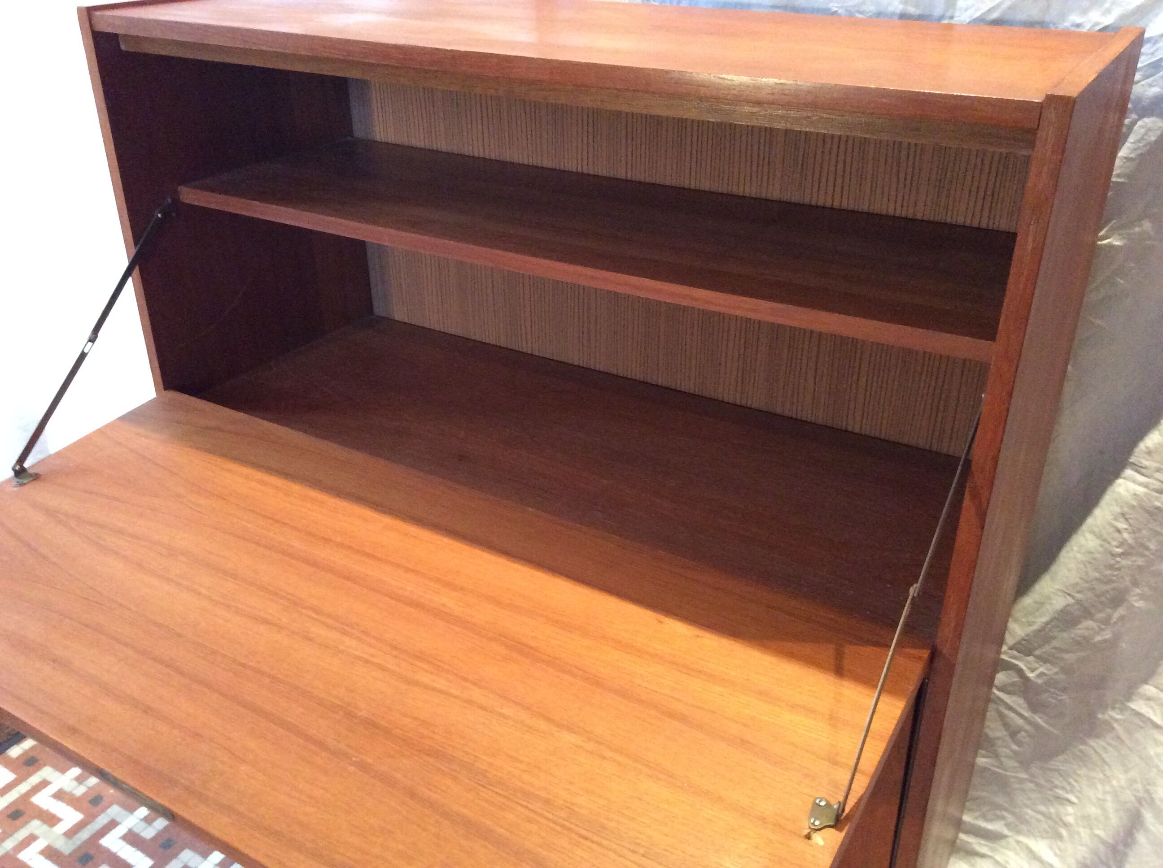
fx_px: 1074
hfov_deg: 56.9
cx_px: 582
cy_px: 434
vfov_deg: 44.1
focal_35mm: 32
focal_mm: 3.3
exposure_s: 1/17
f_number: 2.4
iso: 400
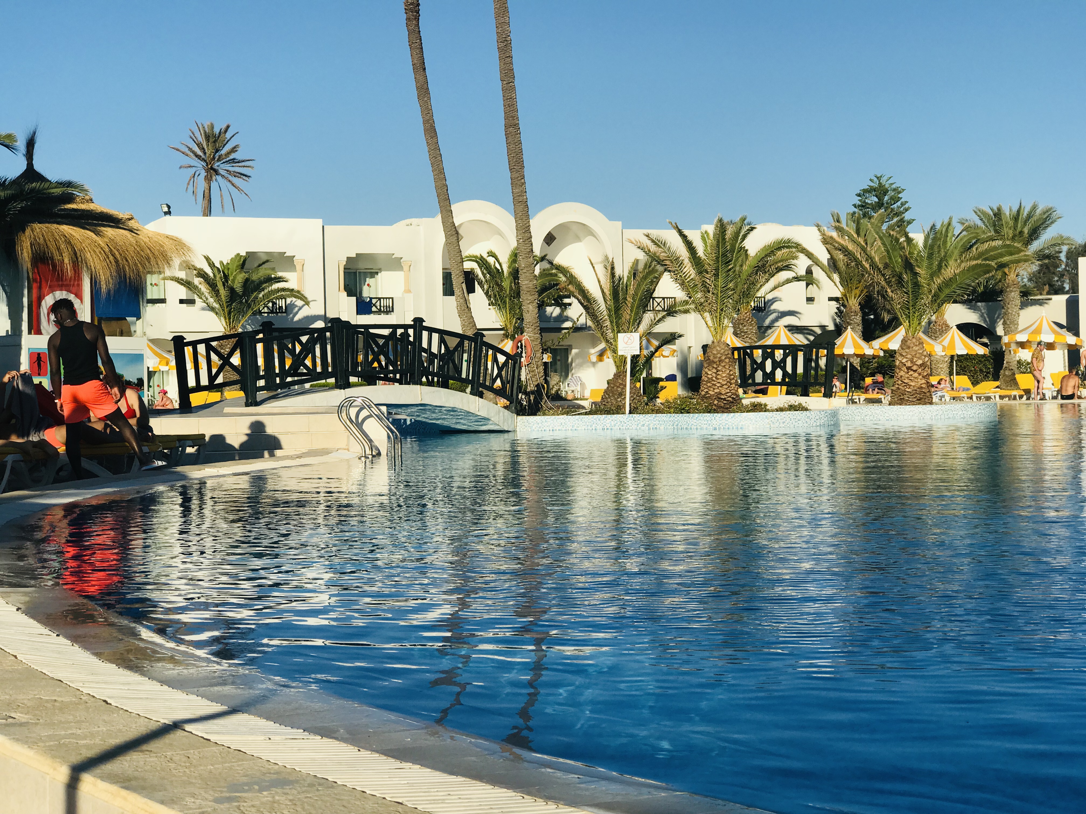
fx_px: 1788
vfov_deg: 25.7
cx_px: 543
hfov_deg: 33.8
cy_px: 407
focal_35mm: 57
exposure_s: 1/1429
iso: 20
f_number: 2.8
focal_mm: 6.6
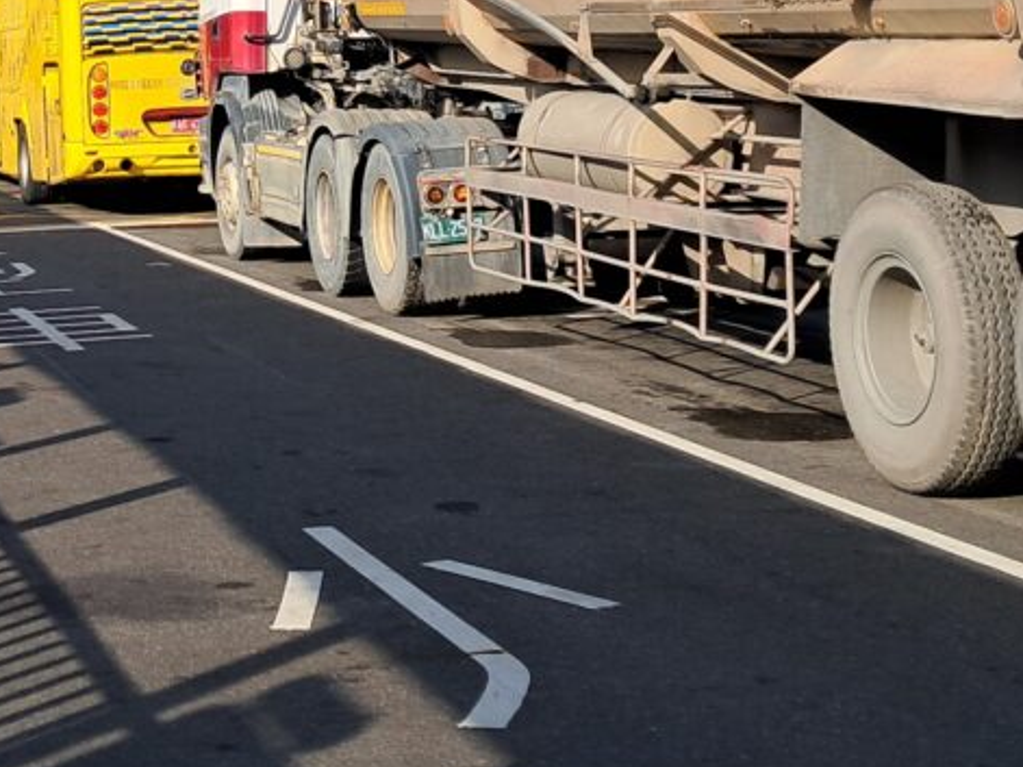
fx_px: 2541
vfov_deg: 16.7
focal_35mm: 86
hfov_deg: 22.2
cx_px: 89
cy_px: -36
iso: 50
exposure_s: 1/641
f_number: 1.8
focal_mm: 4
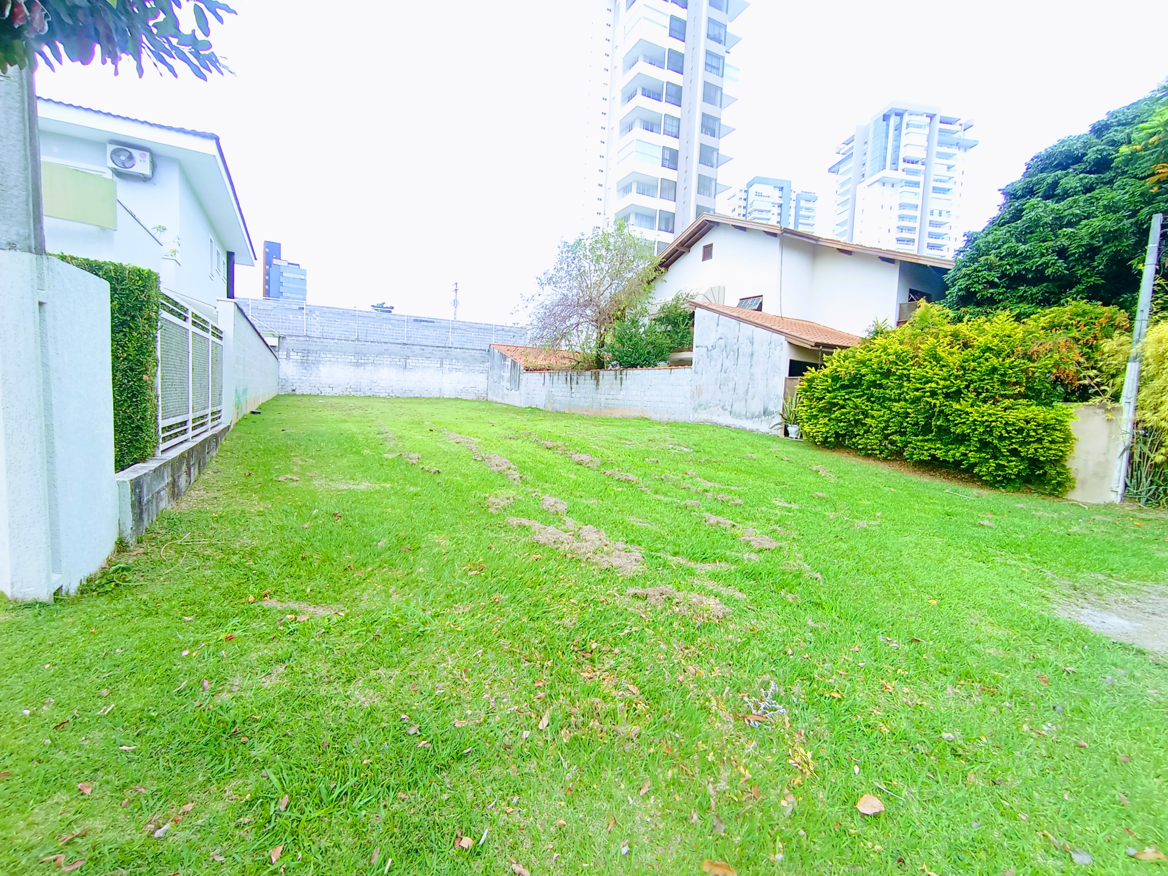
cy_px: 438
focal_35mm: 16
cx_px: 584
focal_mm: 1.65
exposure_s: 1/288
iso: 51
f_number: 2.2
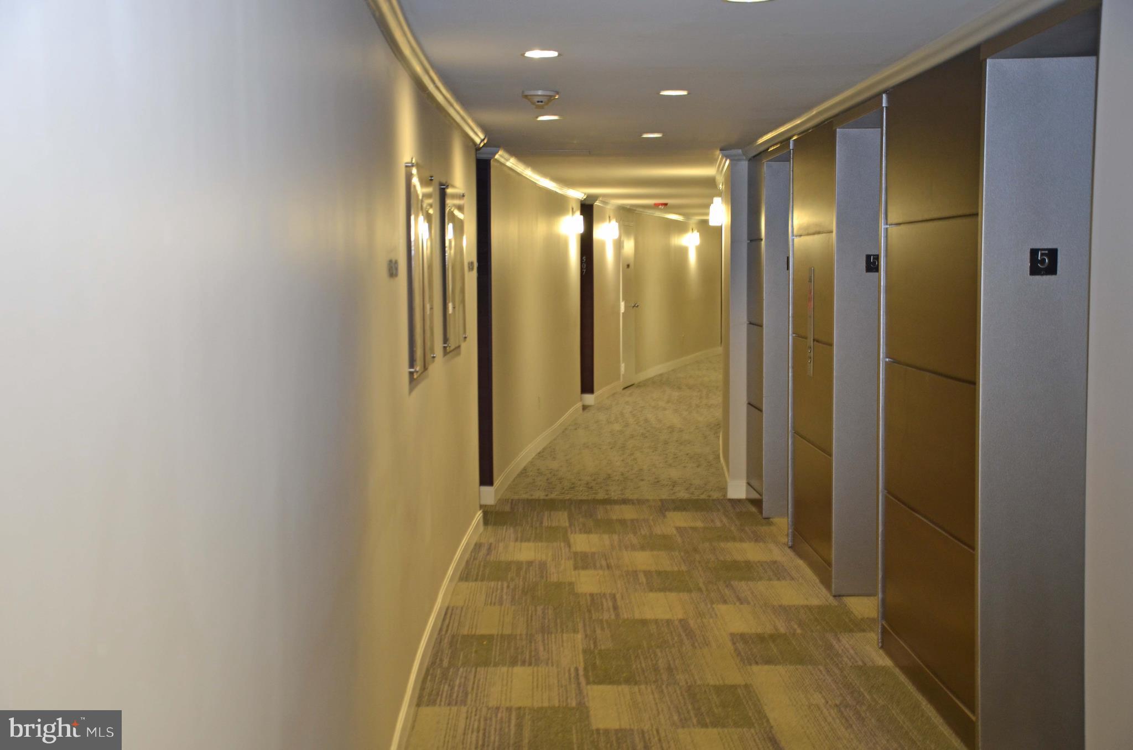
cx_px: 566
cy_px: 375
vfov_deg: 23.7
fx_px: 1790
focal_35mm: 57
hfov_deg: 35.1
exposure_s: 1/8
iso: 400
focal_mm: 38
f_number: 4.5
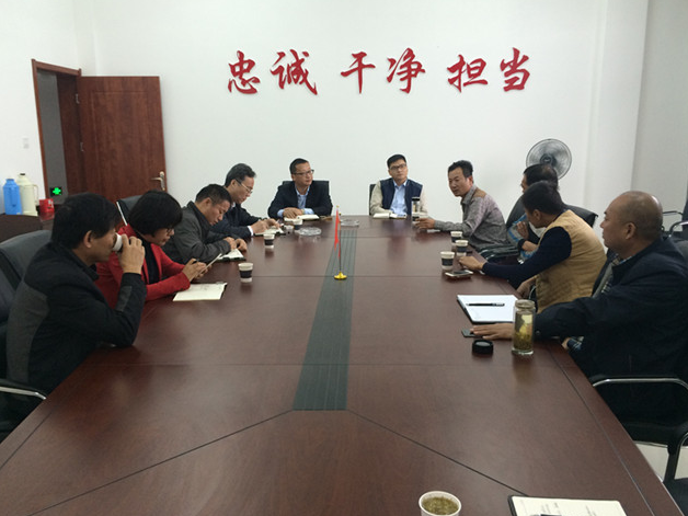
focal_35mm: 30
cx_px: 337
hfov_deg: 60.0
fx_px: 596
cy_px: 260
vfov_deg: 46.8
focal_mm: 4.15
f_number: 2.2
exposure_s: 1/33
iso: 50
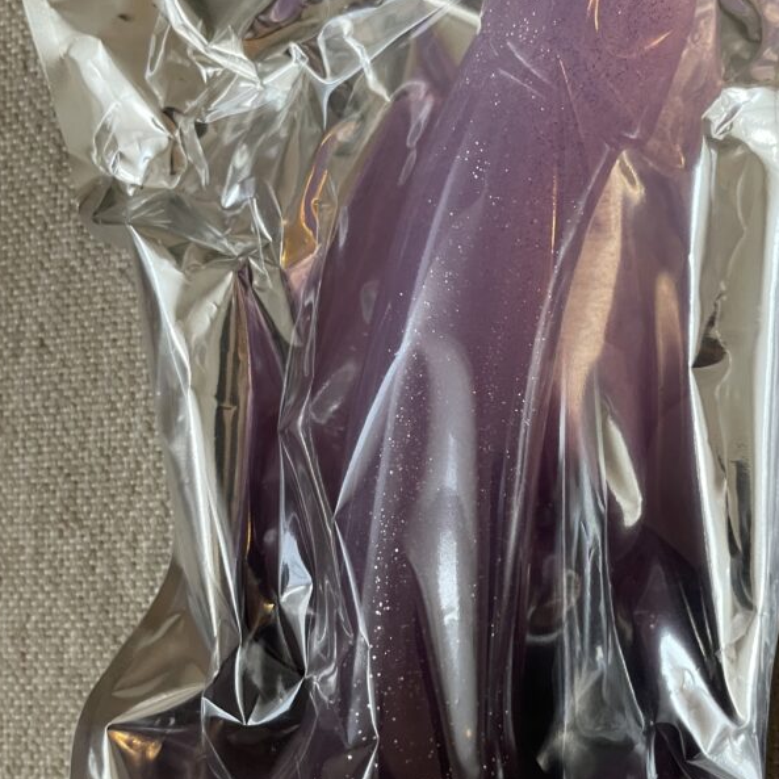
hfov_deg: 51.7
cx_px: 511
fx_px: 789
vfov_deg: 52.5
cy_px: 390
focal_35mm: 31
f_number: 1.6
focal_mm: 4.2
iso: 320
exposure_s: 1/50
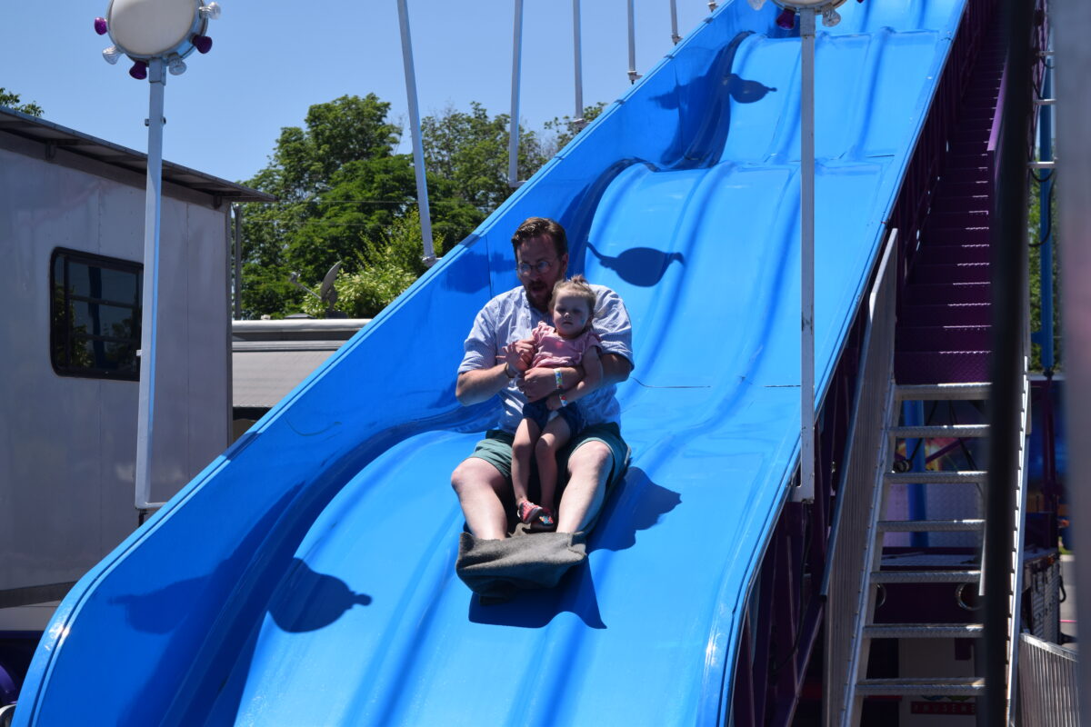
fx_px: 2500
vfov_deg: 16.6
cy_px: 364
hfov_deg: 24.6
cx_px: 546
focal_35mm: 82
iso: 400
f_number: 8
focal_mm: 55
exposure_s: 1/2000
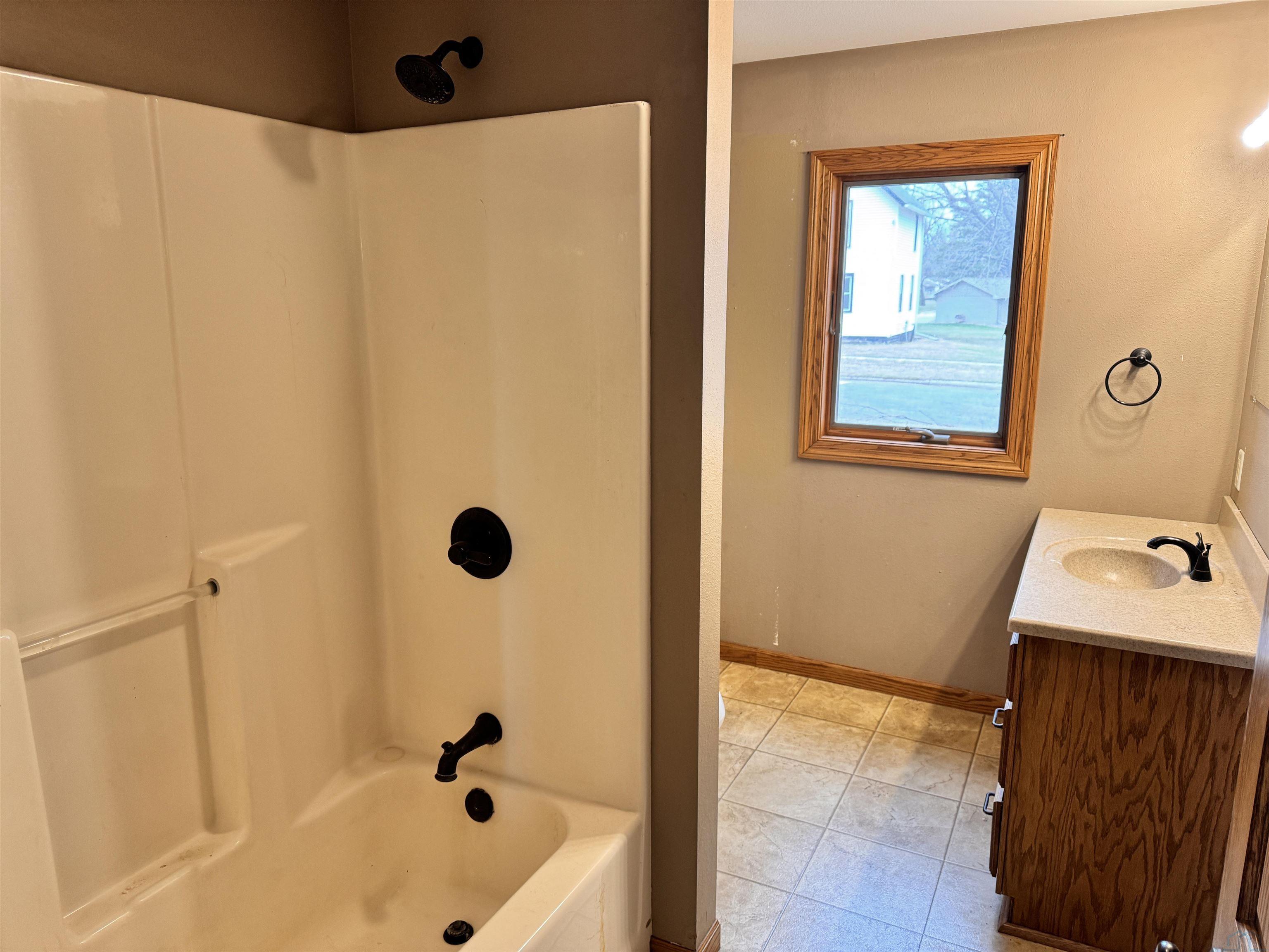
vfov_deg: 56.8
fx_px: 880
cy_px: 476
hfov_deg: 71.6
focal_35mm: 24
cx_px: 634
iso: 200
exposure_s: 1/60
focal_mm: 6.76
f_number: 1.78
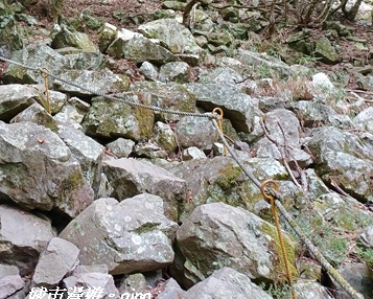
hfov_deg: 43.2
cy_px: 73
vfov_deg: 35.7
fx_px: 453
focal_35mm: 41
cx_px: 89
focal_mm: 4.6
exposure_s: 1/49
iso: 125
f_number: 1.8
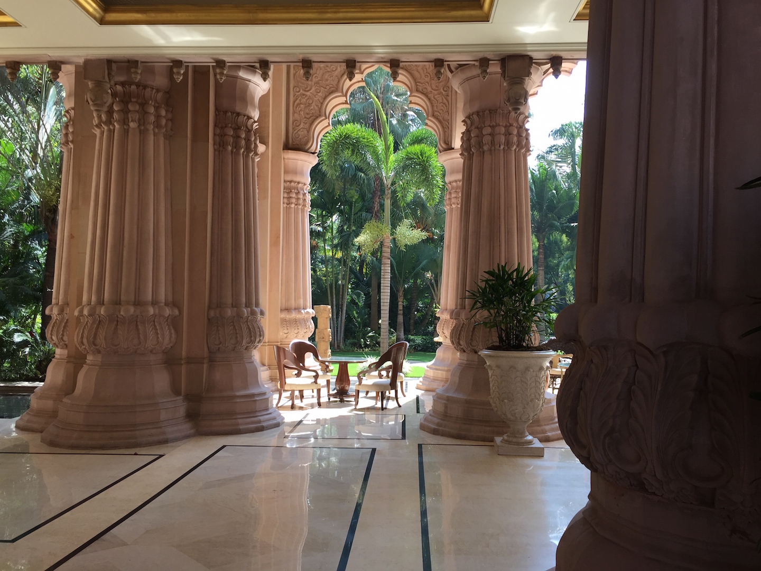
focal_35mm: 29
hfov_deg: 61.7
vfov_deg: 48.2
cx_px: 380
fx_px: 638
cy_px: 286
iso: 32
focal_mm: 4.15
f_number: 2.2
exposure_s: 1/269
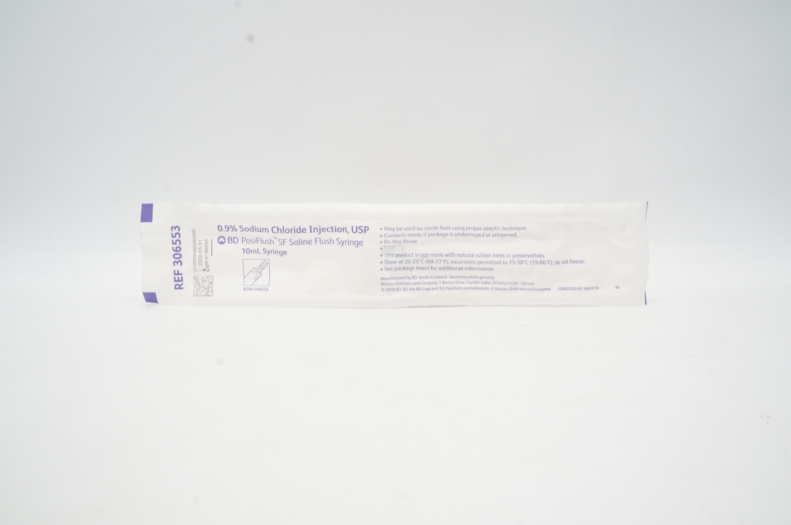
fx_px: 593
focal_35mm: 27
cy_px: 262
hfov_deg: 67.4
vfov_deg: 47.8
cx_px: 396
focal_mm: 18
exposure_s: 1/13
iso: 800
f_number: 14
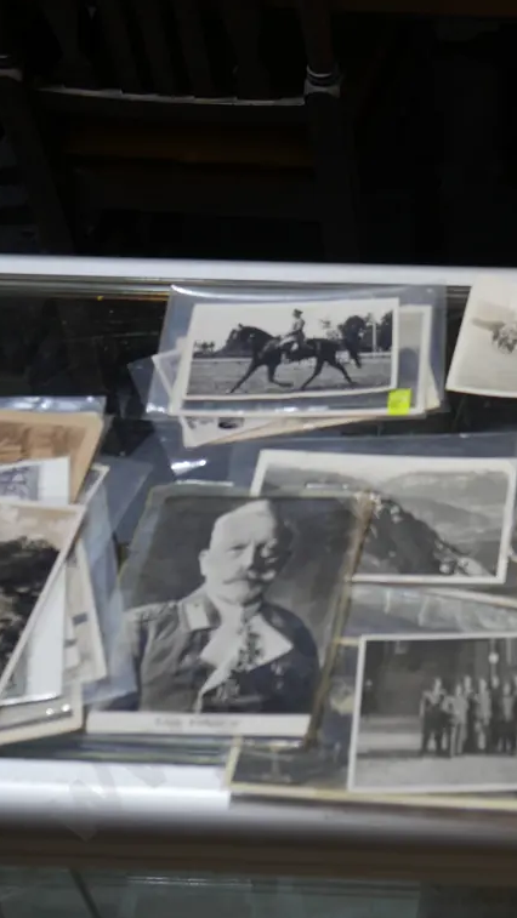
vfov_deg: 35.4
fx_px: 1437
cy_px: 457
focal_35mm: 59
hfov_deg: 19.6
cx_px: 551
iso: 200
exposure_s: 1/80
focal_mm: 20
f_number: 4.5
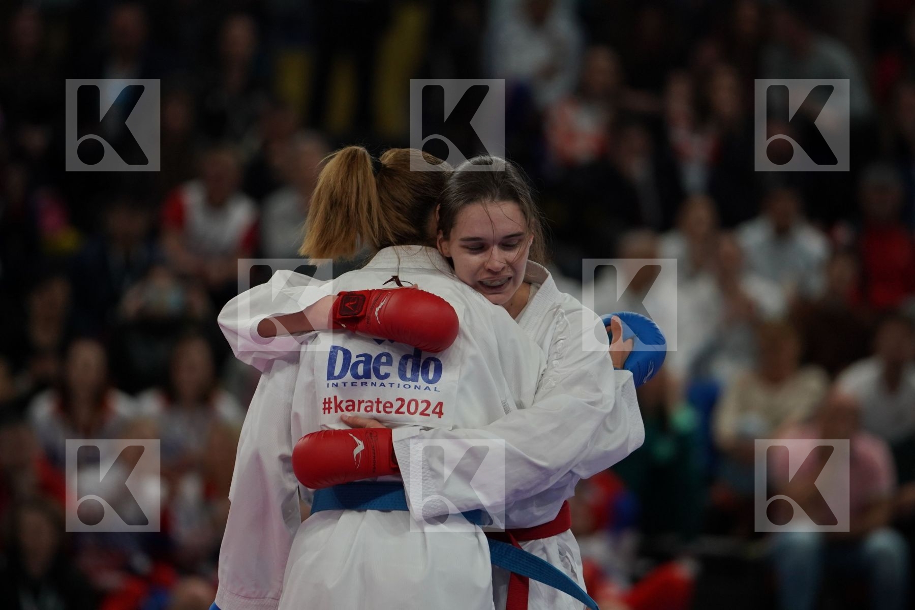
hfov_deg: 6.9
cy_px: 305
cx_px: 458
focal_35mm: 300
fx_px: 7624
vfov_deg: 4.6
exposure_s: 1/1000
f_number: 2.8
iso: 1000
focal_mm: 200
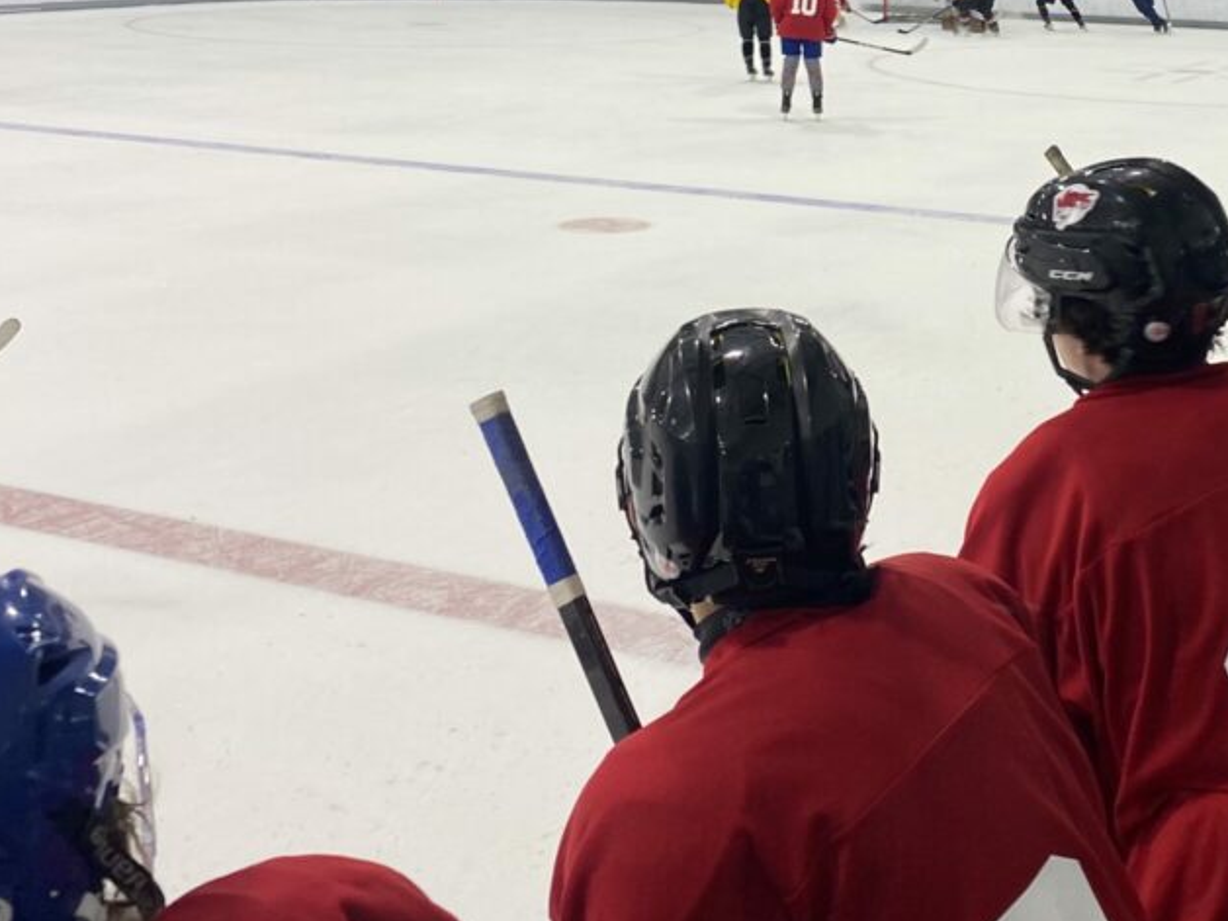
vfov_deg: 26.2
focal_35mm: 53
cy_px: 22
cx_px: 964
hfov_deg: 35.1
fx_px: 1880
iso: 100
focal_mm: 4.25
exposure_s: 1/120
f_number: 1.8
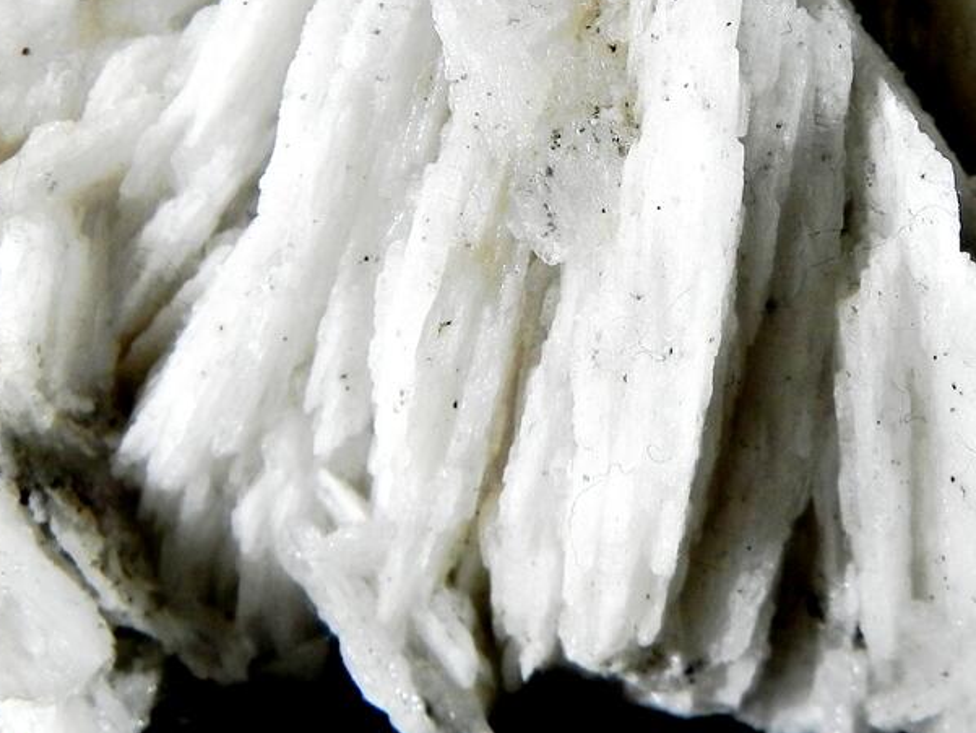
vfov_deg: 19.0
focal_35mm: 77
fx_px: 2171
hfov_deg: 25.3
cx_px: 575
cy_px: 169
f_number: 3.2
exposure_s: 1/266
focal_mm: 6.6
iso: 160
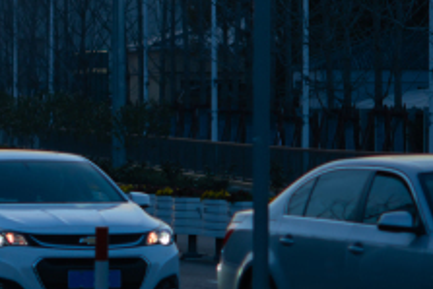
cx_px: -282
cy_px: 22
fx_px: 5801
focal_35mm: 482
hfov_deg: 4.2
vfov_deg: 2.9
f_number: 3.2
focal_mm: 105
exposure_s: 1/500
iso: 100
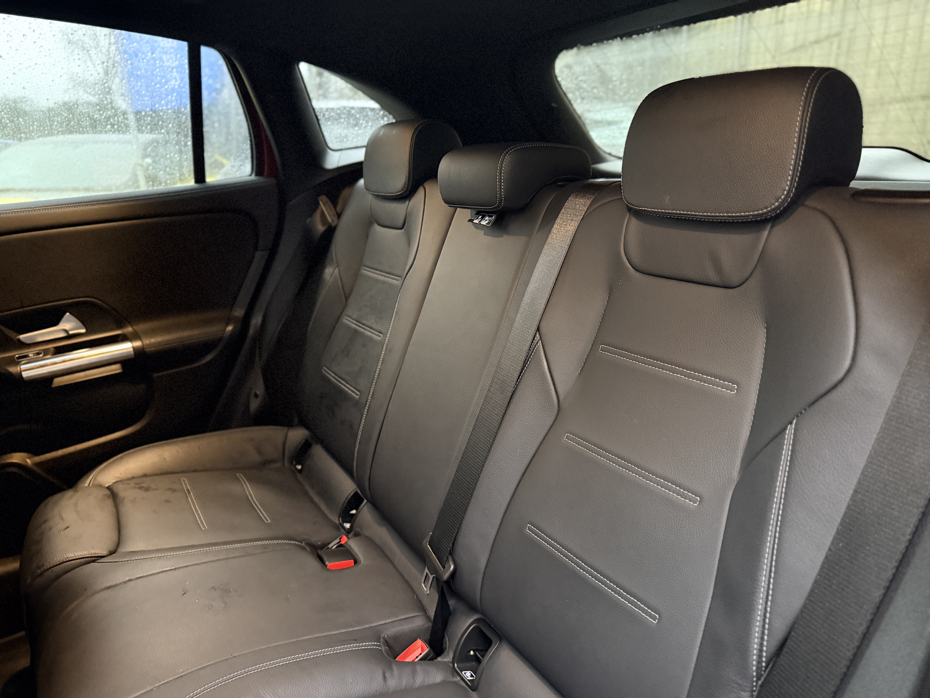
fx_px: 645
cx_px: 465
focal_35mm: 24
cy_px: 349
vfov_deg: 56.8
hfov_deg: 71.6
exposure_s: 1/30
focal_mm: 6.76
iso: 1000
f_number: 1.78
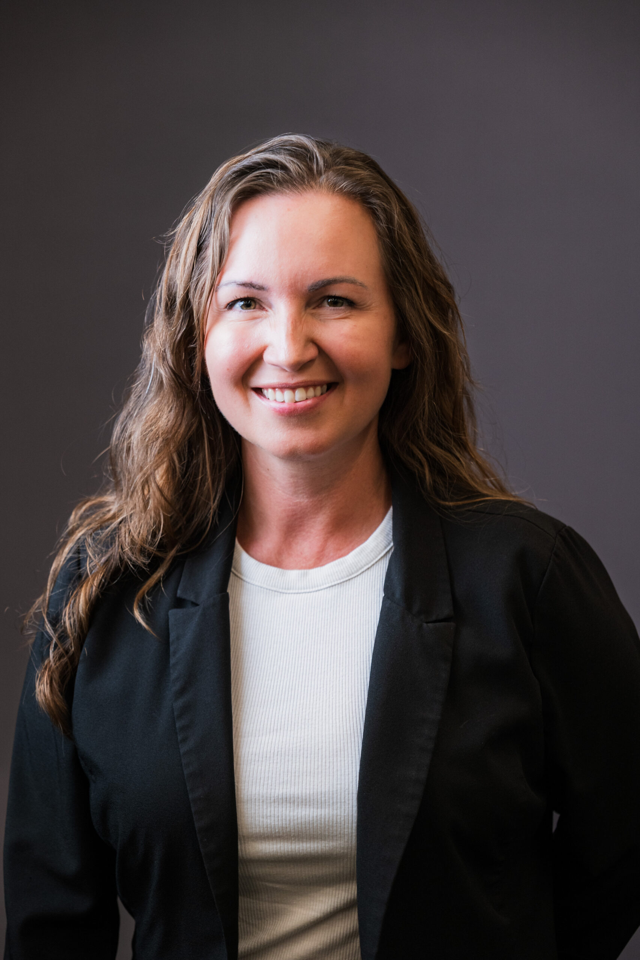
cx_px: 320
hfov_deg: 16.1
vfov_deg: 23.9
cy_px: 480
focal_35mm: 85
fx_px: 2267
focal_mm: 85
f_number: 4
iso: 500
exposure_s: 1/100
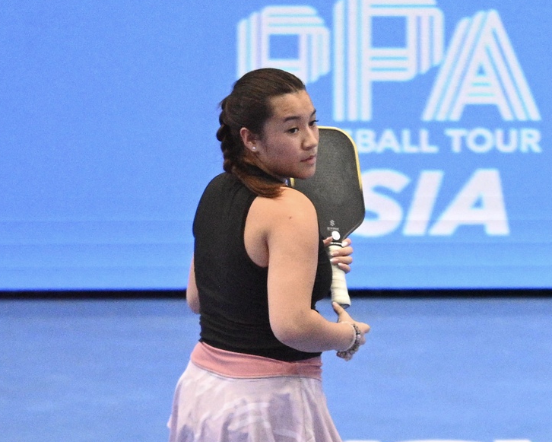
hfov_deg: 3.7
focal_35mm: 517
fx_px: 8447
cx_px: 469
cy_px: 434
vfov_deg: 3.0
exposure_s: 1/800
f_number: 2.8
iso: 8000
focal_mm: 200
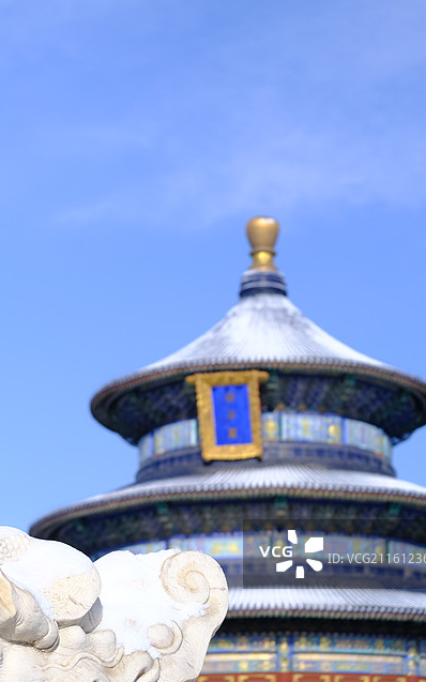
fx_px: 1784
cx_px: 196
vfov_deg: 21.6
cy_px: 353
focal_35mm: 96
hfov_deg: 13.6
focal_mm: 50
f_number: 4.5
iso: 400
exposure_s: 1/2500
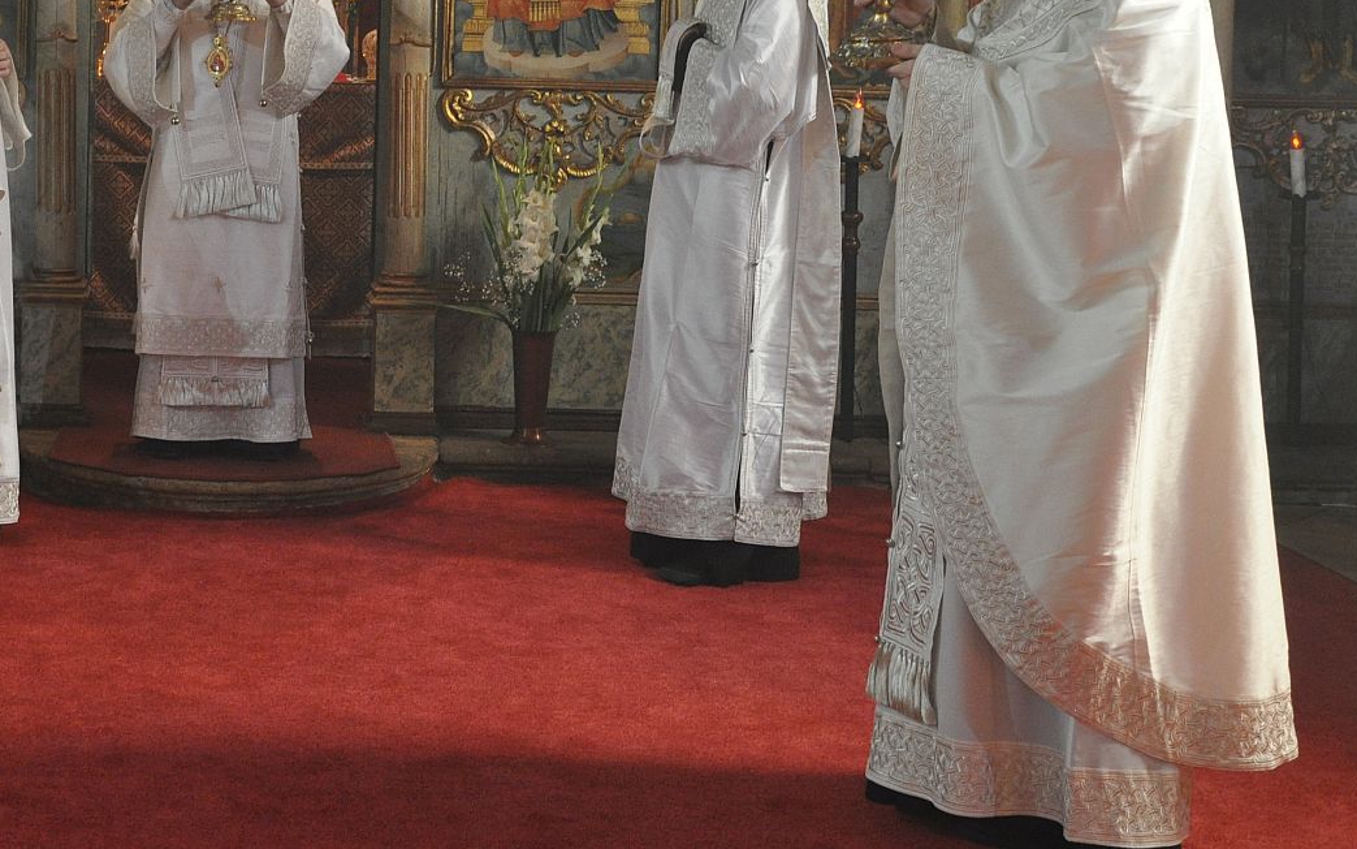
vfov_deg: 22.0
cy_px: 129
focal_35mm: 58
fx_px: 2145
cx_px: 193
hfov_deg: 33.6
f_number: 5.6
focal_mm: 22
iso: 800
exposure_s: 1/25
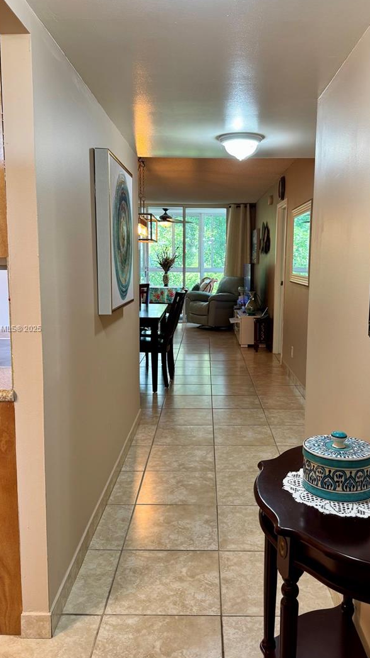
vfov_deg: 64.3
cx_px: 209
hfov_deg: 38.9
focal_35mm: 30
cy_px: 329
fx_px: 524
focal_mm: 6.76
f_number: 1.78
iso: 125
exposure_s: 1/60
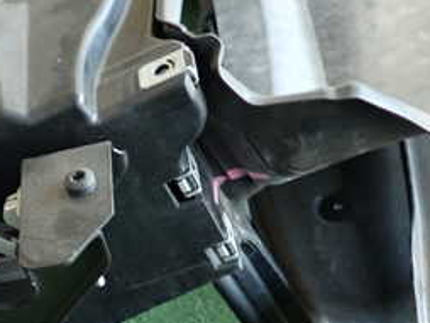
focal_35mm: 59
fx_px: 734
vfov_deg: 23.8
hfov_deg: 30.8
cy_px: 323
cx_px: 24
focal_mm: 4.5
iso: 200
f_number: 2
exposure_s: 1/30
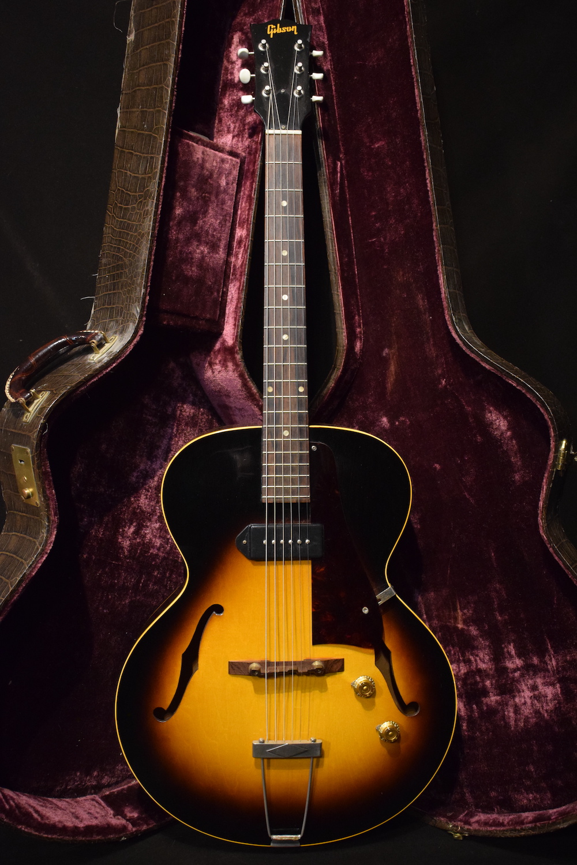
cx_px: 288
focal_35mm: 39
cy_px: 432
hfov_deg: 34.2
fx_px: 938
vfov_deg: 49.6
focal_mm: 26
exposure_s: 1/30
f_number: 4
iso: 3200
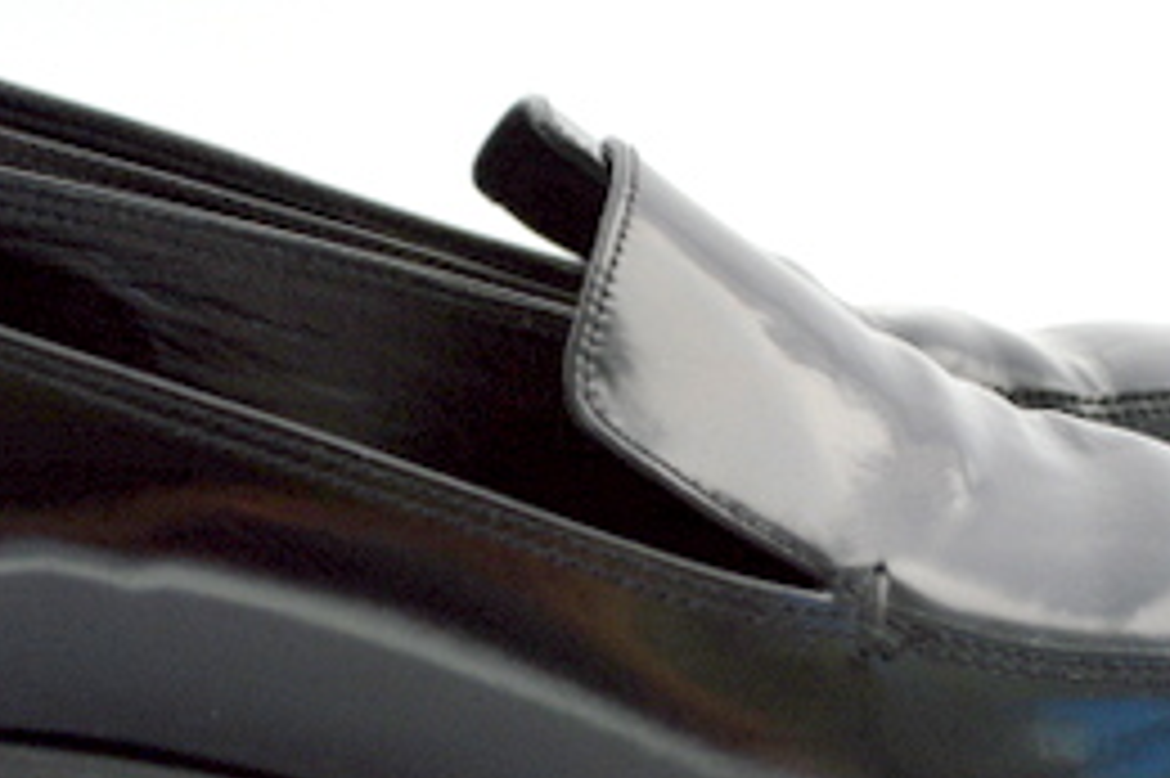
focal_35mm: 97
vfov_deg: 14.1
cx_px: 518
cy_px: 423
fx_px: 3150
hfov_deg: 21.0
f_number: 6.3
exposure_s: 1/160
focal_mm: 24
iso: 100
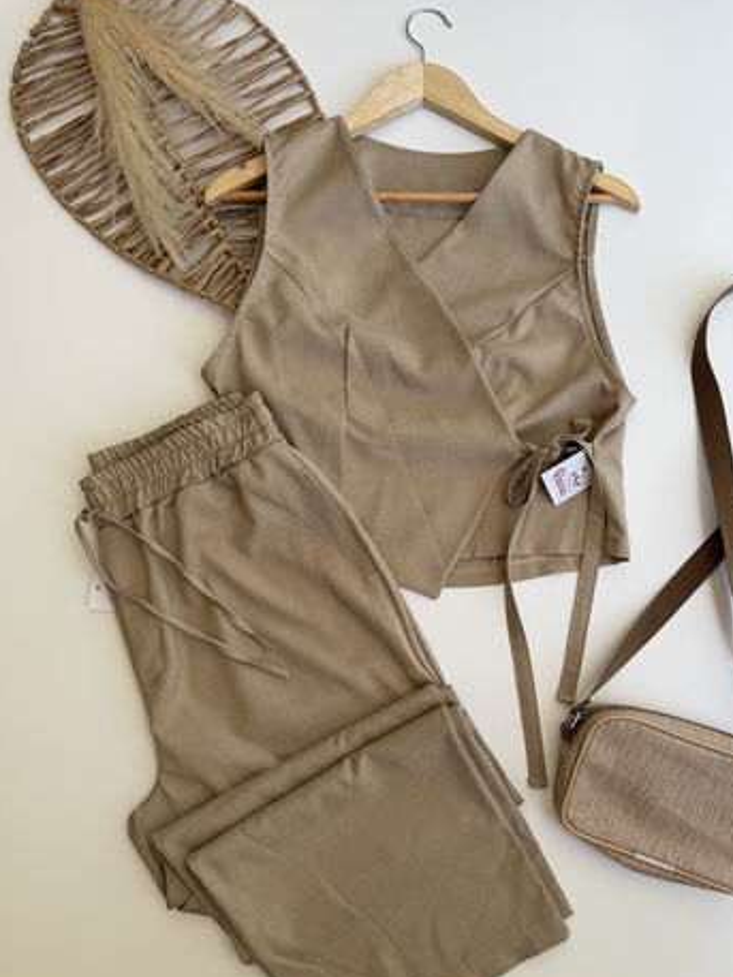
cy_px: 550
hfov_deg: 49.6
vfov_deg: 63.2
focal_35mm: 28
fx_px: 790
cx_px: 423
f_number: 1.78
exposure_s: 1/280
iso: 80
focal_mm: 6.76
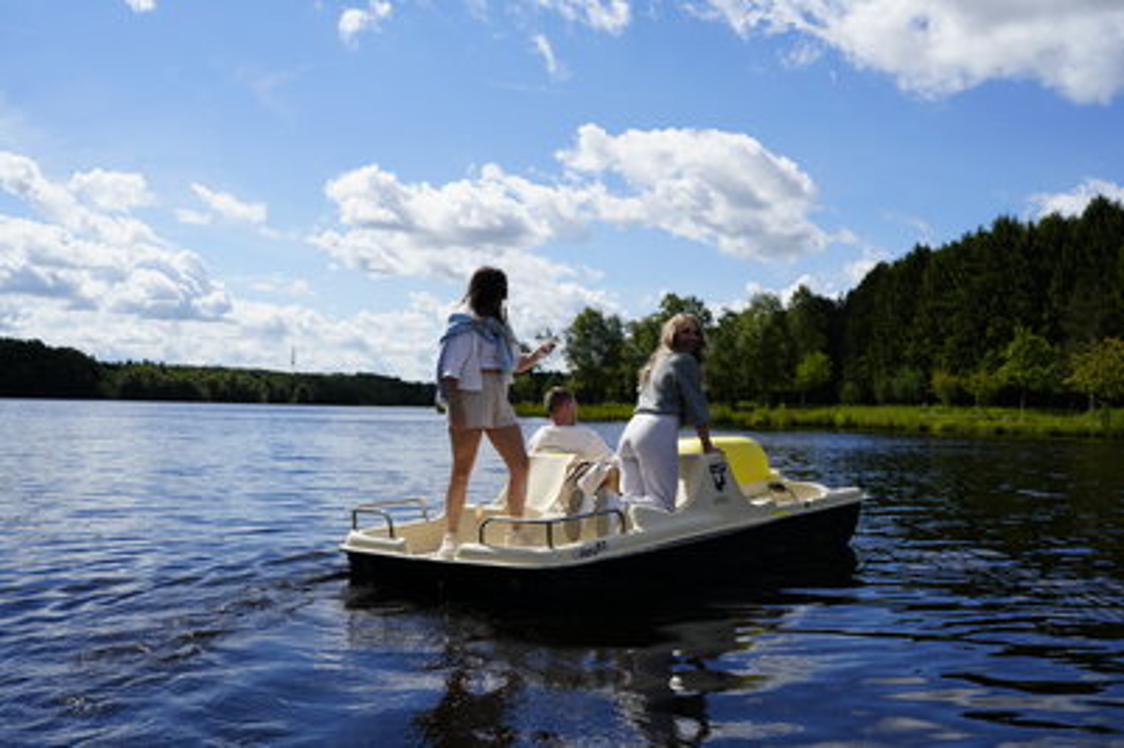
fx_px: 1092
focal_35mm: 35
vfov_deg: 37.8
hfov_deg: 54.5
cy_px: 374
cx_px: 562
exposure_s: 1/1250
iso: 100
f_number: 5
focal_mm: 35
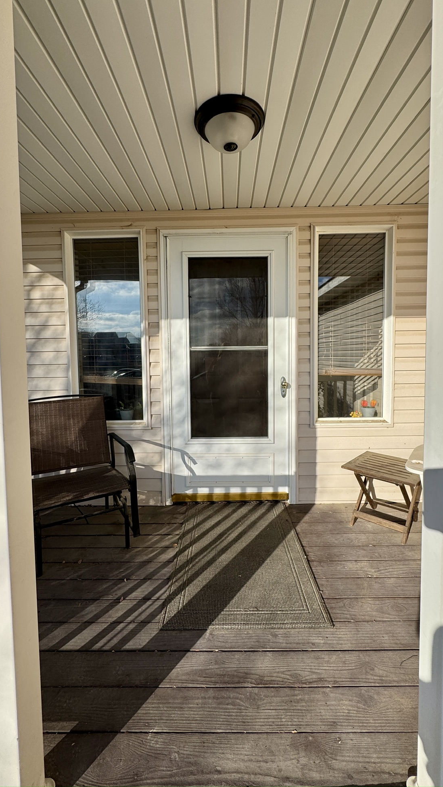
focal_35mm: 16
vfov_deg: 99.3
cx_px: 223
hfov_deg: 67.1
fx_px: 334
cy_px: 375
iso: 50
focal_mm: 2.22
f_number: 2.2
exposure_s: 1/2028
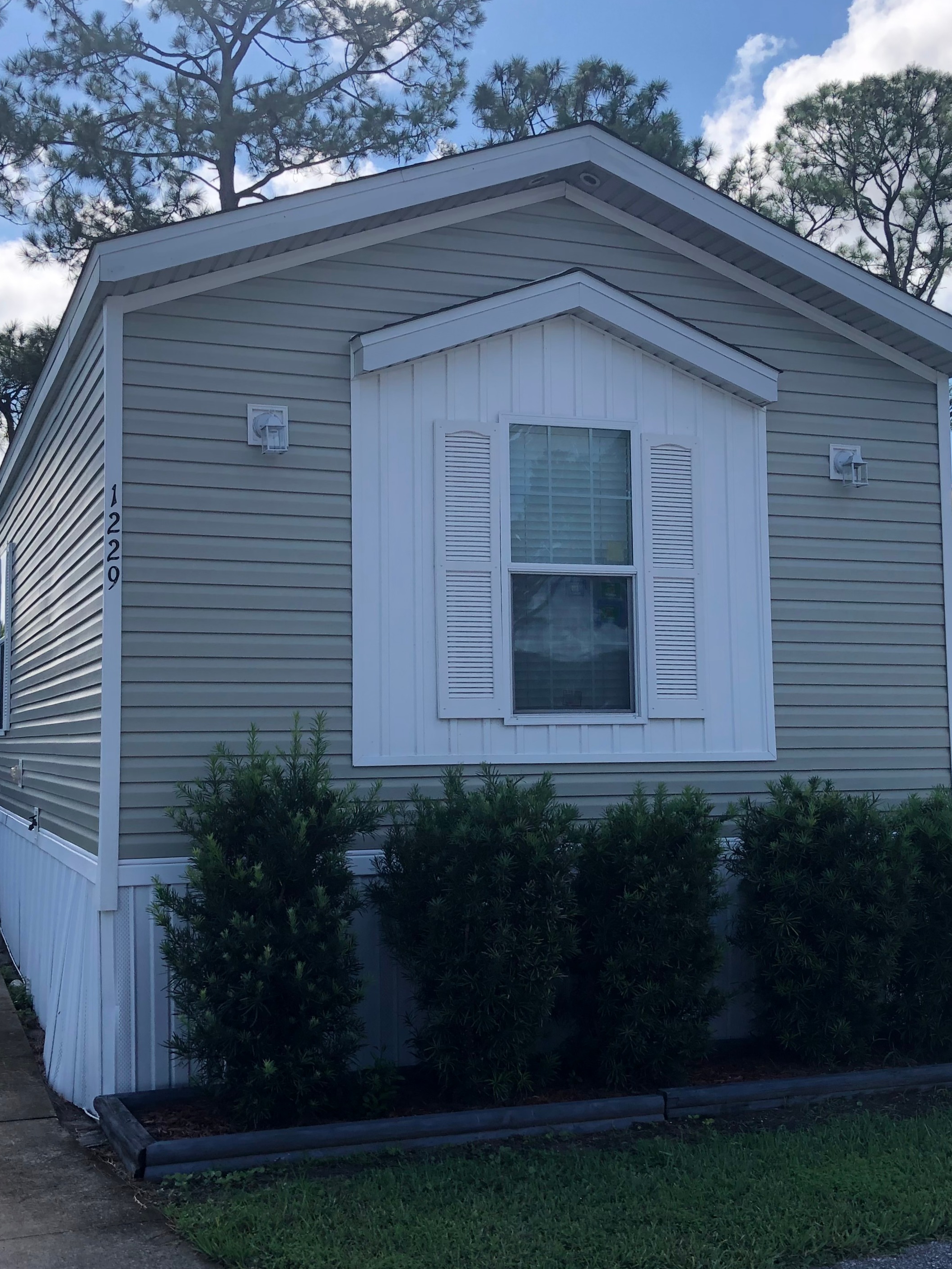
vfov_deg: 49.0
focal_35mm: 38
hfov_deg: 37.7
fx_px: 1393
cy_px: 632
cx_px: 463
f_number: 1.8
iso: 20
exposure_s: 1/1453
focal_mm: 3.99
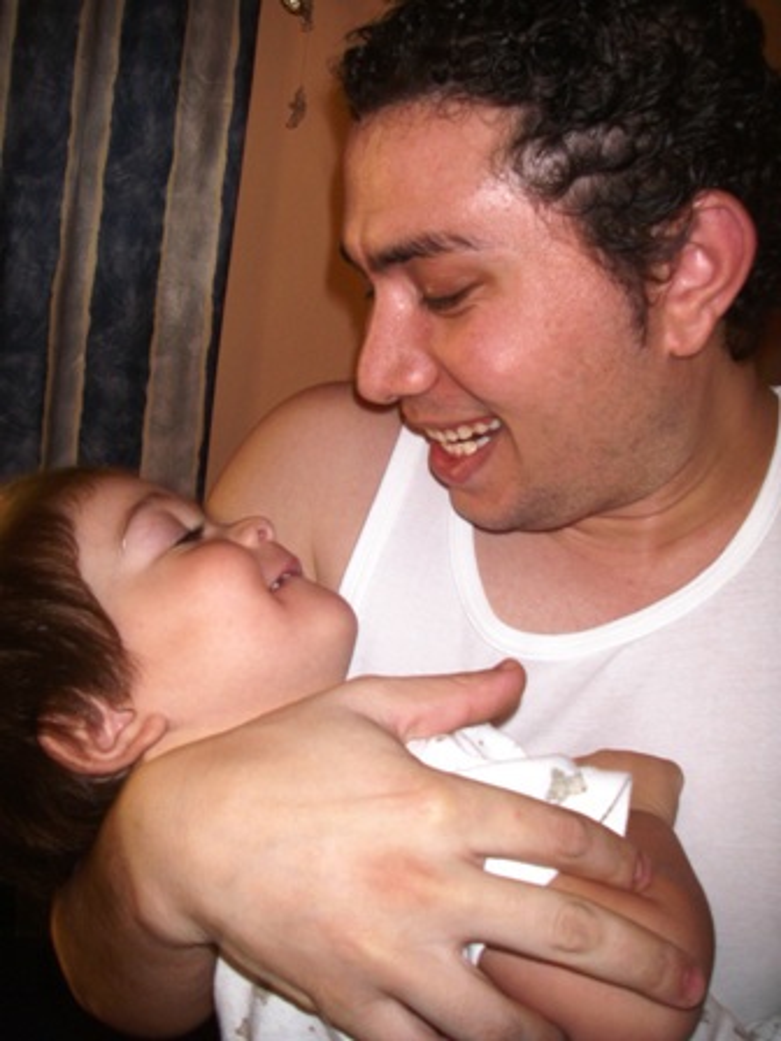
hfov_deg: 37.7
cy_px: 520
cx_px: 390
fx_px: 1143
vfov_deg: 49.0
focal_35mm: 38
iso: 160
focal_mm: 6.3
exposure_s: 1/40
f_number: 3.3
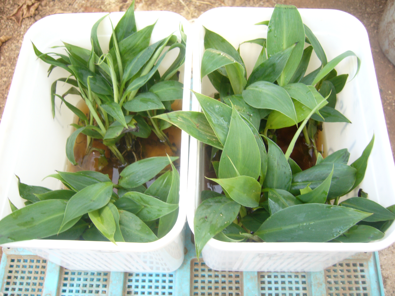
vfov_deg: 40.7
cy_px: 148
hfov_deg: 52.6
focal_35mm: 35
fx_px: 399
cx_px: 198
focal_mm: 5.8
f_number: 2.8
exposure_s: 1/13
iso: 80
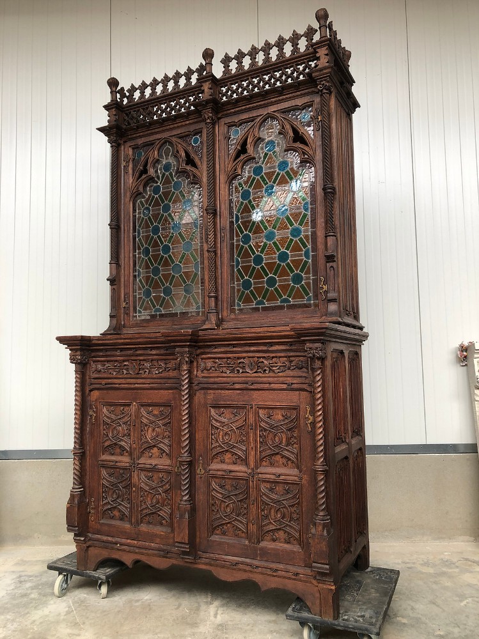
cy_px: 320
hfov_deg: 49.7
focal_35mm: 28
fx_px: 517
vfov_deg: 63.5
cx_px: 240
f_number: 1.8
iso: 20
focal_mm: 3.99
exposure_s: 1/40
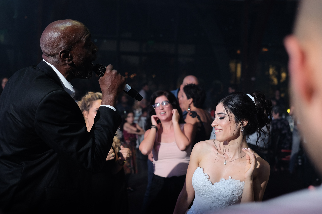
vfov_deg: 25.5
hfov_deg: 37.5
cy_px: 107
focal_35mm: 53
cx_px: 161
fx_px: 474
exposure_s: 1/250
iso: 800
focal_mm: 35
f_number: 2.5
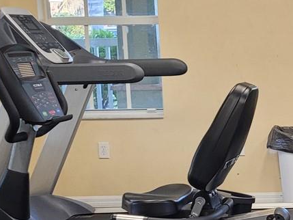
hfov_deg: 18.4
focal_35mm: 97
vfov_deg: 15.2
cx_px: 409
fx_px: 821
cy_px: 146
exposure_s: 1/120
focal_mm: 5.4
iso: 200
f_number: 1.8
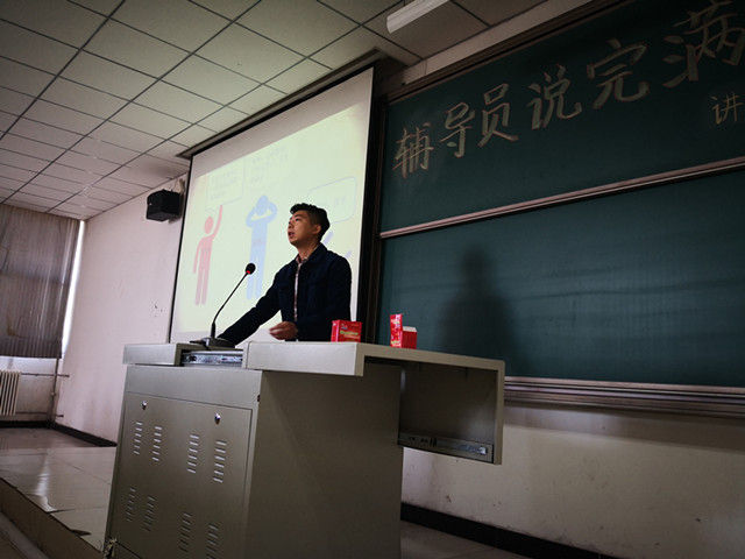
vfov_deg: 51.4
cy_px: 280
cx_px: 372
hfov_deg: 65.3
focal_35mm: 27
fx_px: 581
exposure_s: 1/33.3
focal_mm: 3.95
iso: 200
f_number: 1.6
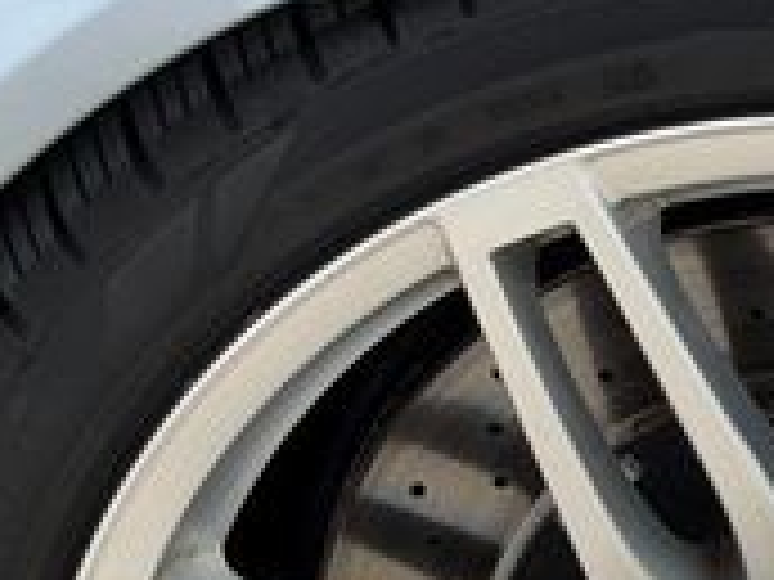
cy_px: 773
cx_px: 963
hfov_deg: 10.8
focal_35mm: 179
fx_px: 4002
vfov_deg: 8.2
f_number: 1.78
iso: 64
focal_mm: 6.76
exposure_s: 1/1642
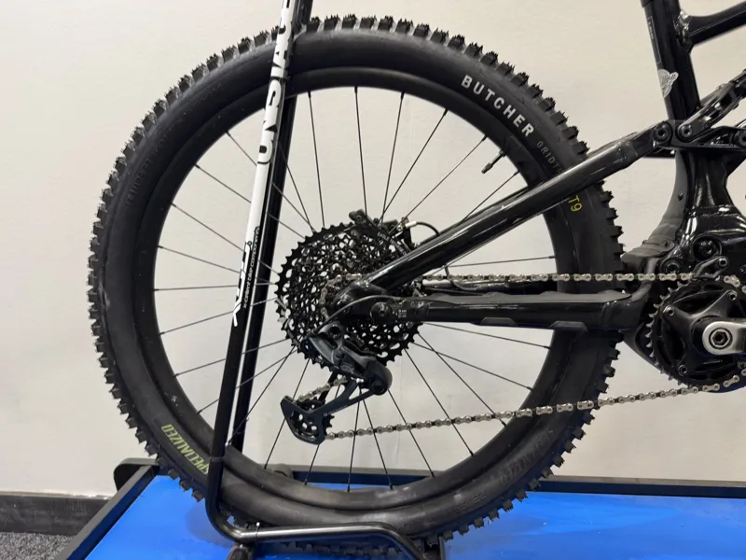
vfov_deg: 56.8
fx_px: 517
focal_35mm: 24
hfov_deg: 71.6
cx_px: 373
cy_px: 280
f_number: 1.78
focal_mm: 6.76
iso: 160
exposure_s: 1/50
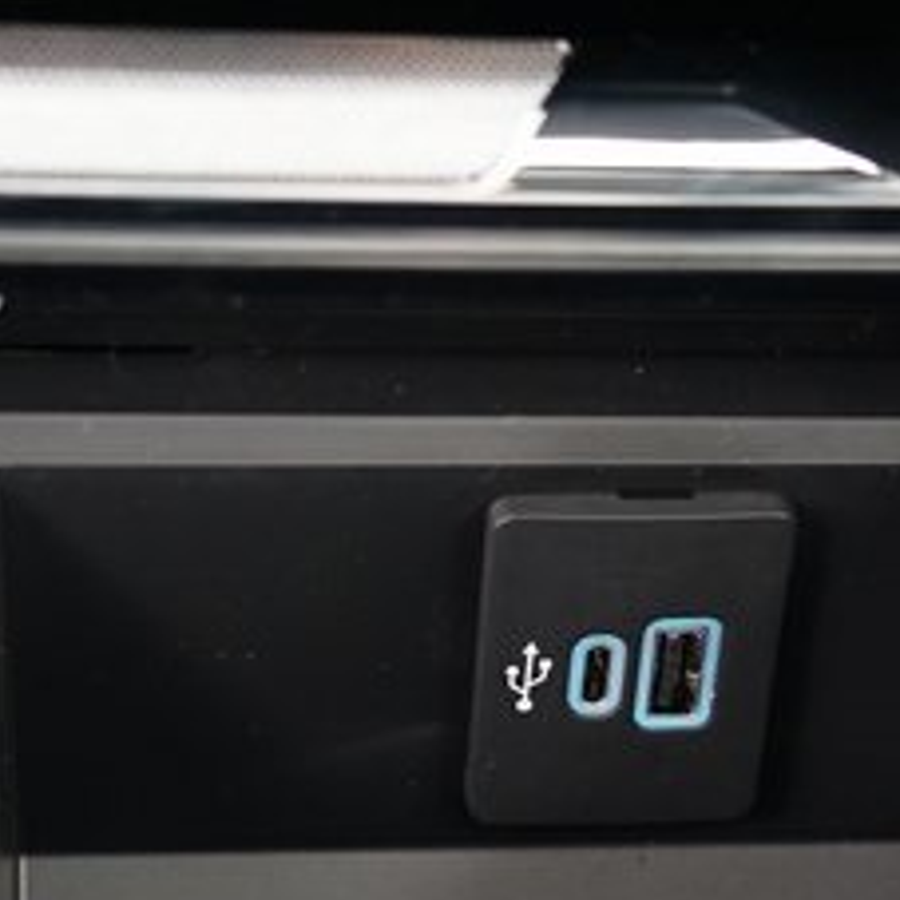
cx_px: 559
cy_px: 680
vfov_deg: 15.1
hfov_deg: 15.1
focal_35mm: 115
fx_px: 3383
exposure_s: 1/60
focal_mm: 48
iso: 1600
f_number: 3.5
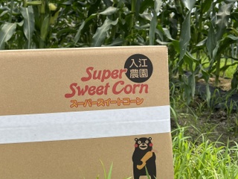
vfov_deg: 36.5
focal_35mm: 39
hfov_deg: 47.0
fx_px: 268
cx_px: 77
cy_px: 61
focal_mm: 5.1
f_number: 1.6
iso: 50
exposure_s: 1/2410
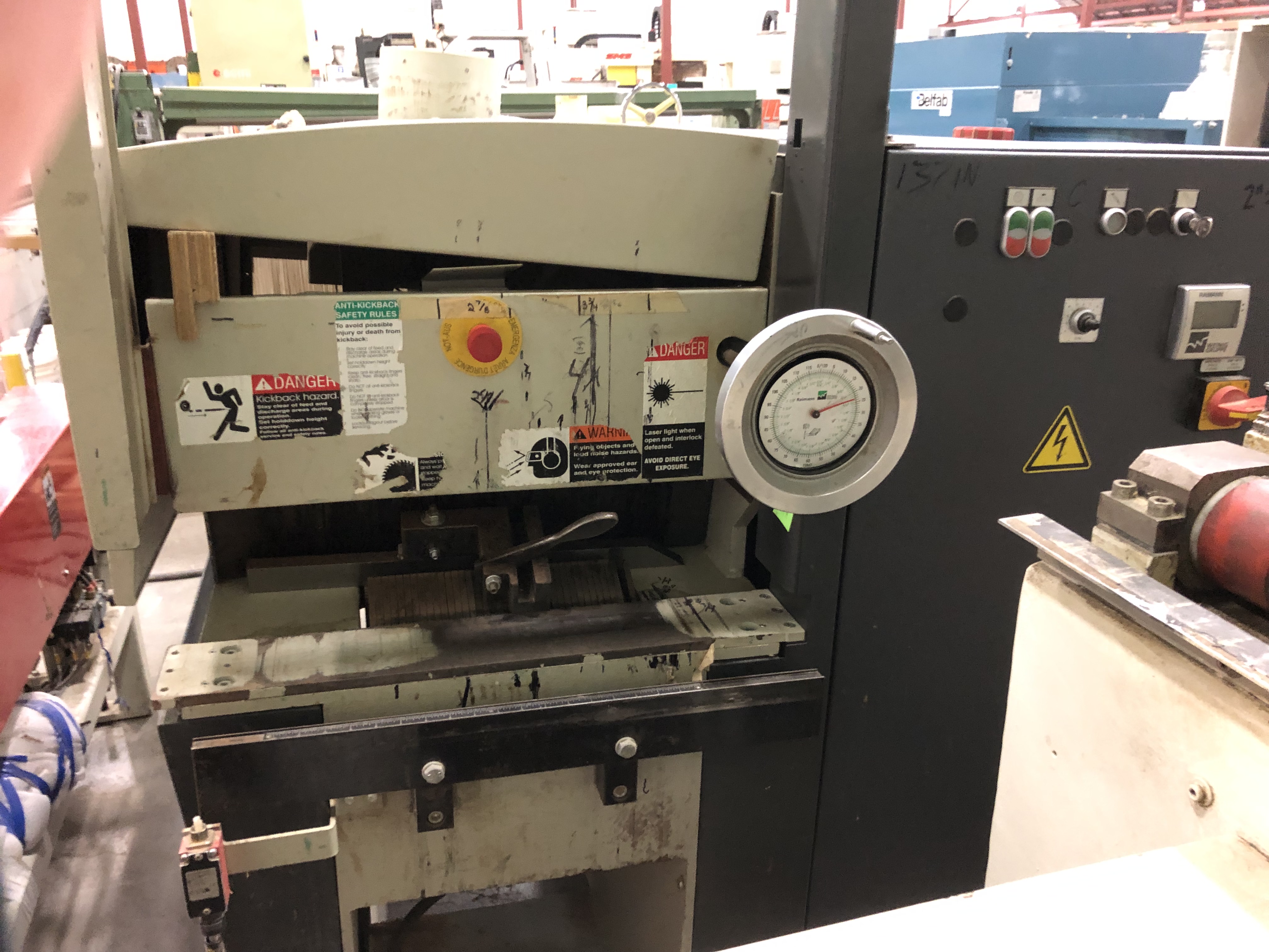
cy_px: 476
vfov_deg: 49.7
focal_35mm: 28
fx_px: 1026
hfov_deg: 63.4
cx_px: 634
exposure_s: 1/6
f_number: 1.8
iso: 100
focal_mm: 4
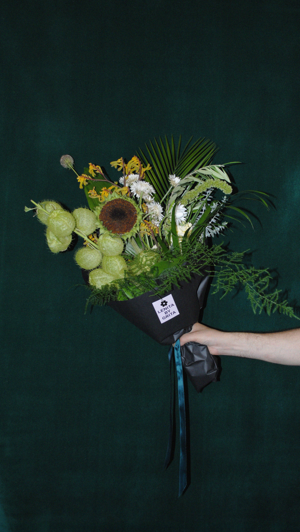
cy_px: 267
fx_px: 537
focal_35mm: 38
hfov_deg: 31.2
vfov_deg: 52.8
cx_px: 169
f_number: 4
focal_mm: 24
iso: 200
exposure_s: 1/60
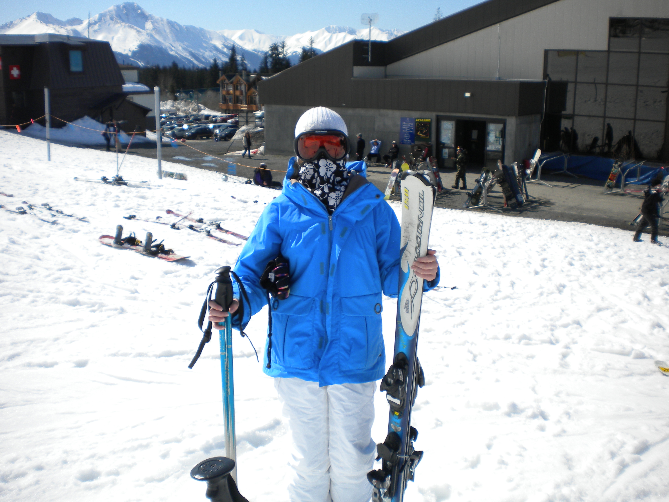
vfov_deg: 40.7
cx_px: 334
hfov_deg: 52.6
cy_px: 251
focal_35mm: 35
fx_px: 676
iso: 80
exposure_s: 1/1000
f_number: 4.6
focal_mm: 6.3
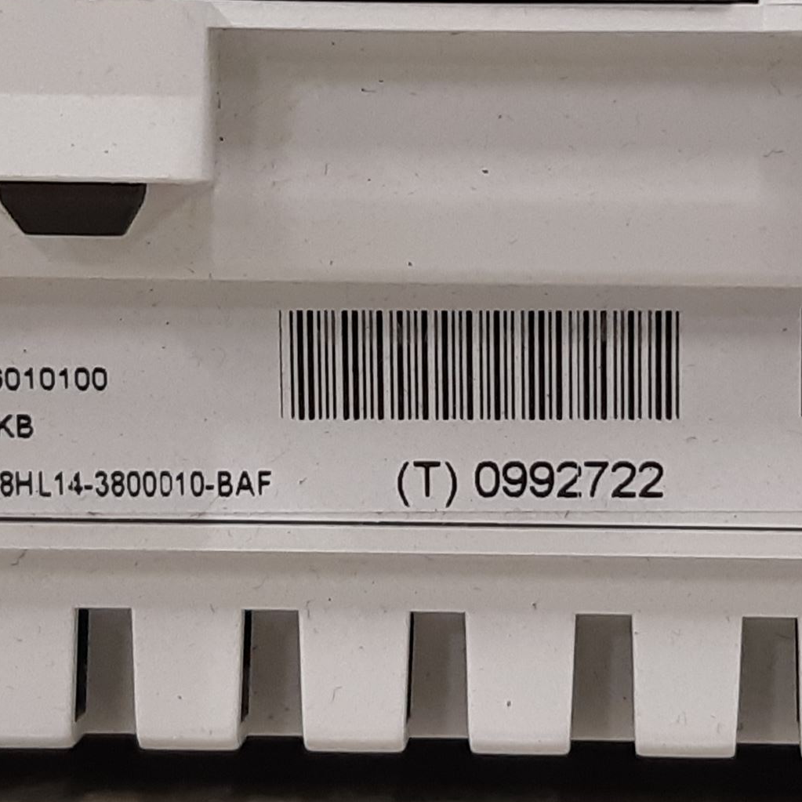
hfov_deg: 35.9
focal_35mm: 46
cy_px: 420
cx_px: 610
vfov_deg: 36.8
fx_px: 1206
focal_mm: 3.93
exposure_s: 1/50
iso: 125
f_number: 1.7
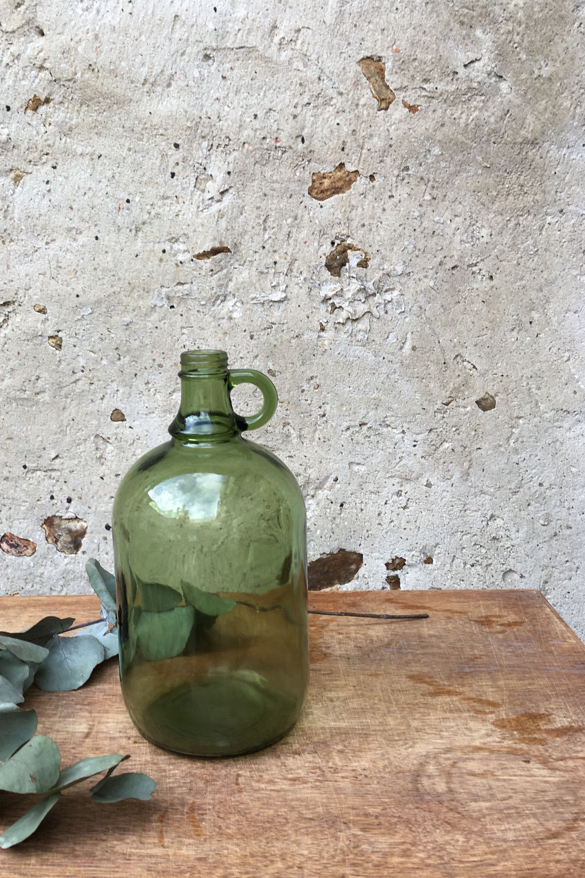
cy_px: 413
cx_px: 203
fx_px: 877
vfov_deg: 53.1
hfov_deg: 36.6
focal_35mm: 36
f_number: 2.2
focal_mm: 4.15
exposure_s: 1/107
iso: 25
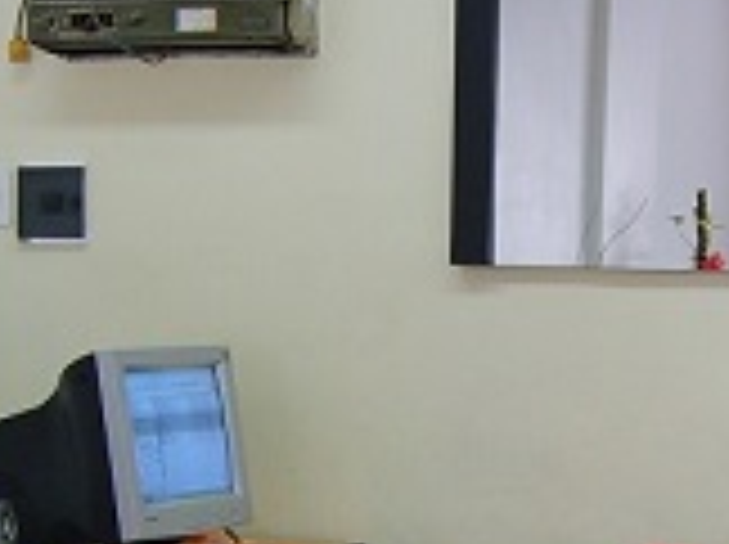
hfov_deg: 16.6
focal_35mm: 118
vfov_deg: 12.5
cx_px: 533
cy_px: 452
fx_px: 2481
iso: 59
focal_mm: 5.8
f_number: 2.8
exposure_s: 1/30
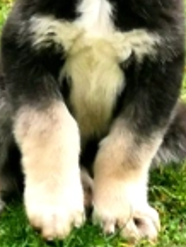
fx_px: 3341
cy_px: 9
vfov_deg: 4.2
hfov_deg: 3.2
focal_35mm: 467
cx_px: 67
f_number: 2.4
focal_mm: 7.48
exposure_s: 1/50
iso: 64
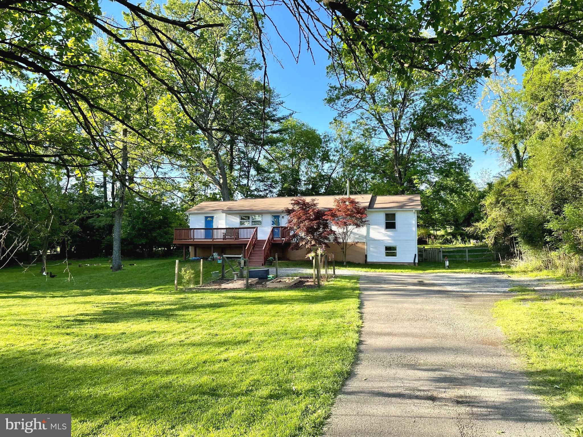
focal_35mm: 26
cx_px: 292
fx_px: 438
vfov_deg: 53.1
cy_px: 218
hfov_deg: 67.3
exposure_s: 1/698
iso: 32
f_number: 1.6
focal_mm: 4.2
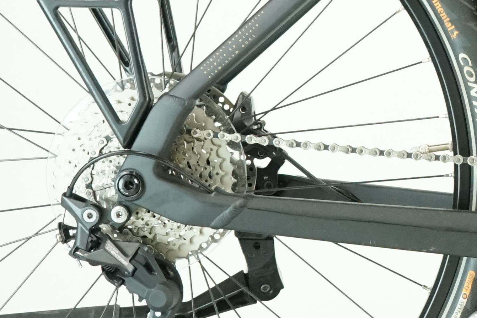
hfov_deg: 8.4
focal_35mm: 237
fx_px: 3140
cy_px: -105
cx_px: 818
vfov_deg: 5.8
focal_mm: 53
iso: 2500
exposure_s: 1/200
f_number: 5
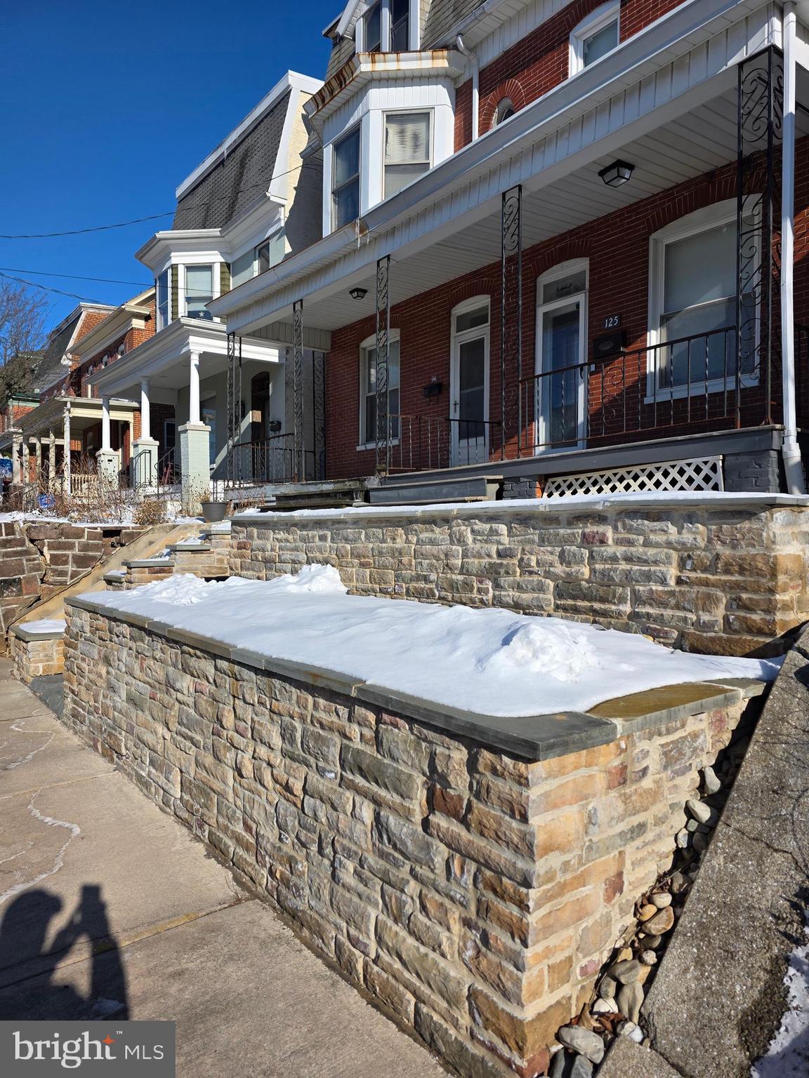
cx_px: 404
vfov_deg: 73.9
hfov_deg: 58.9
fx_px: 717
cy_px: 539
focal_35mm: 23
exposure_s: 1/7944
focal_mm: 6.3
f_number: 1.7
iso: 80
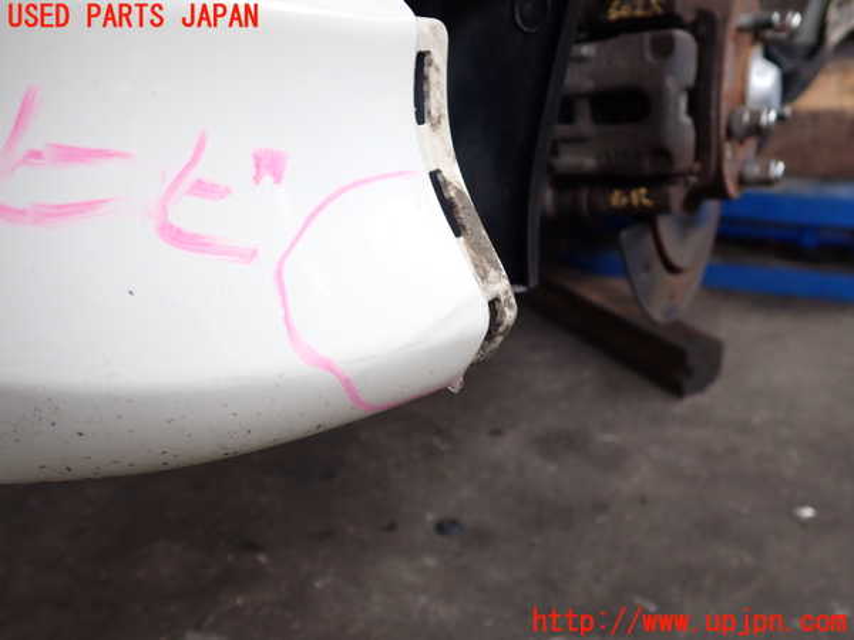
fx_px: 740
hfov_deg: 60.0
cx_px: 427
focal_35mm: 30
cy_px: 320
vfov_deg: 46.8
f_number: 2.3
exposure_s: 1/125
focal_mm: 5.4
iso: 200
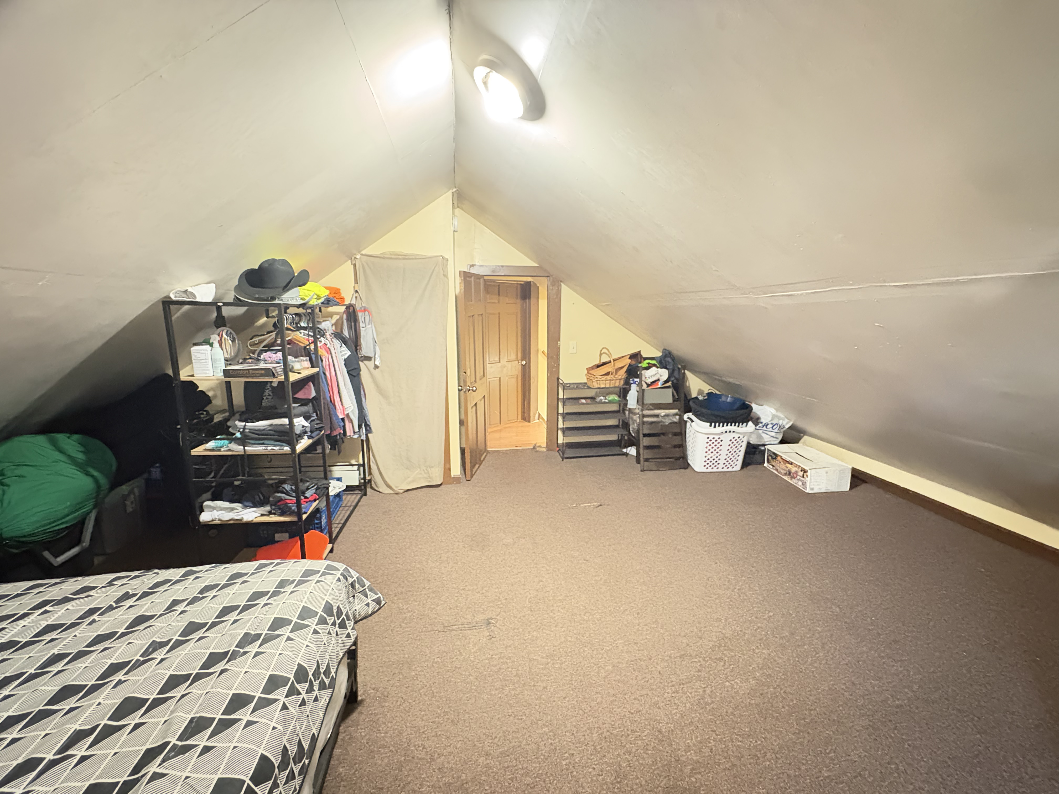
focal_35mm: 14
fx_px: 428
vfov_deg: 85.7
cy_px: 397
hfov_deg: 102.1
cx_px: 530
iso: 3200
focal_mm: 2.22
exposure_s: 1/15
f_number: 2.2
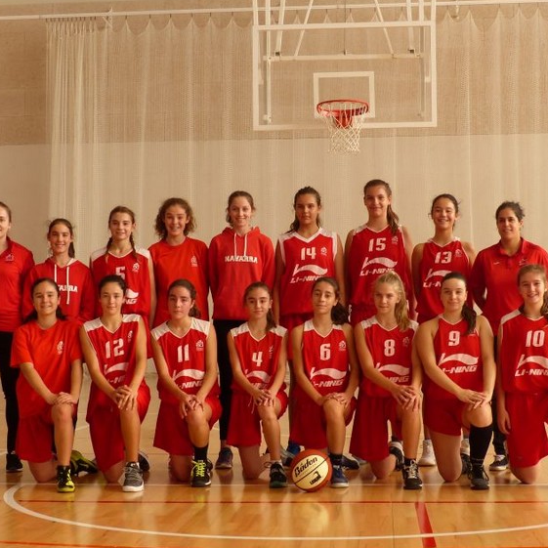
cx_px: 289
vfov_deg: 27.3
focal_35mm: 63
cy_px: 286
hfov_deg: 27.3
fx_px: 1128
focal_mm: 9.1
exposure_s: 1/100
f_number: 3.2
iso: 100
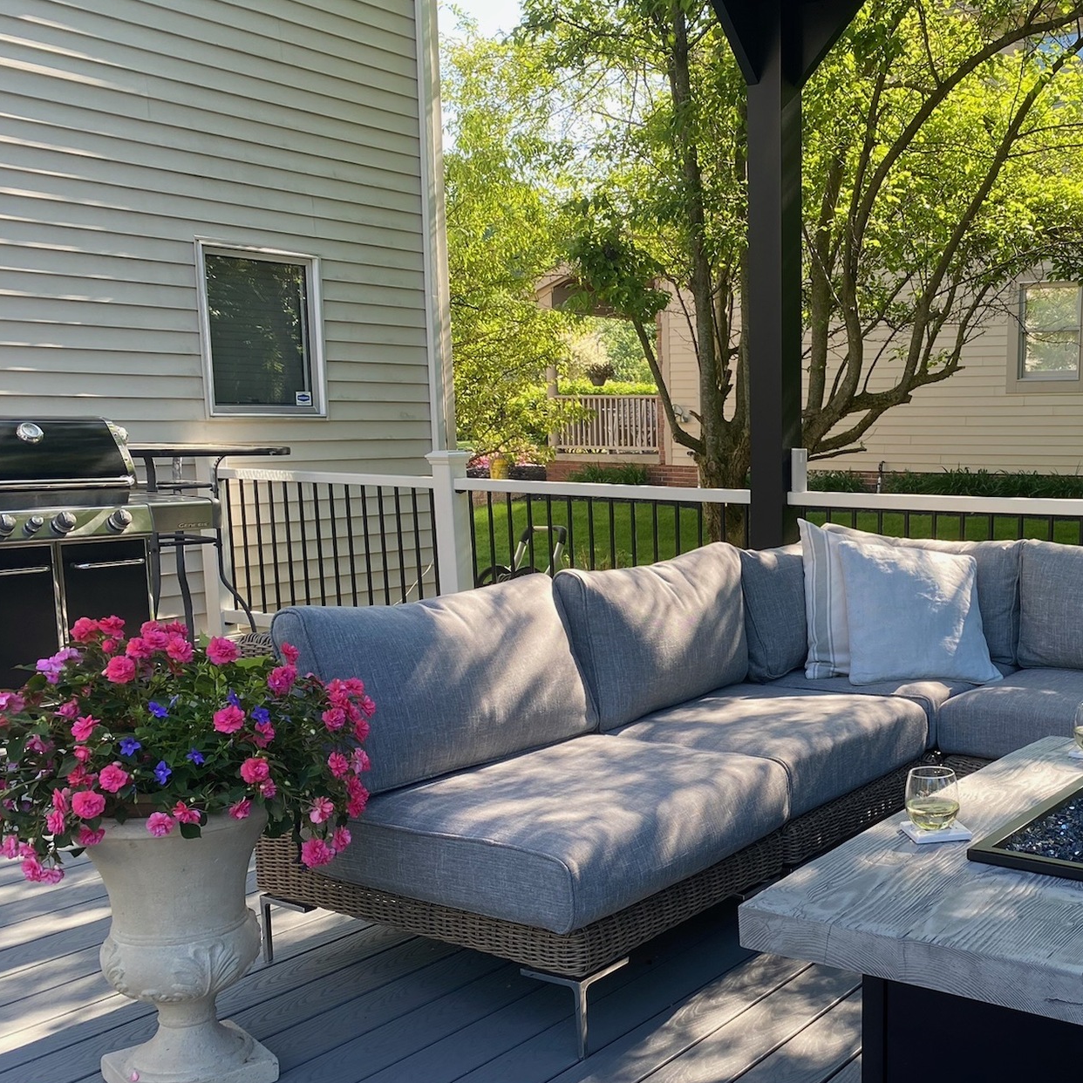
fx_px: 1310
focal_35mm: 37
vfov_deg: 44.7
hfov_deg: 43.2
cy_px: 640
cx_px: 839
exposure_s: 1/294
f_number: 1.8
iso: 32
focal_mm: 4.25
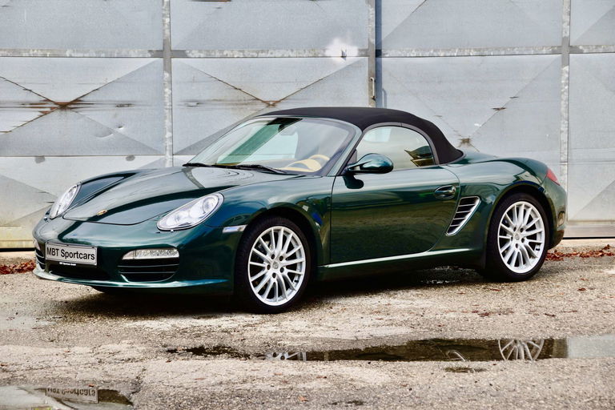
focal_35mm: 128
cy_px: 205
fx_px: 2178
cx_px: 308
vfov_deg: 10.8
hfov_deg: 16.1
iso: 220
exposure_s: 1/250
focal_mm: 85
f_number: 8
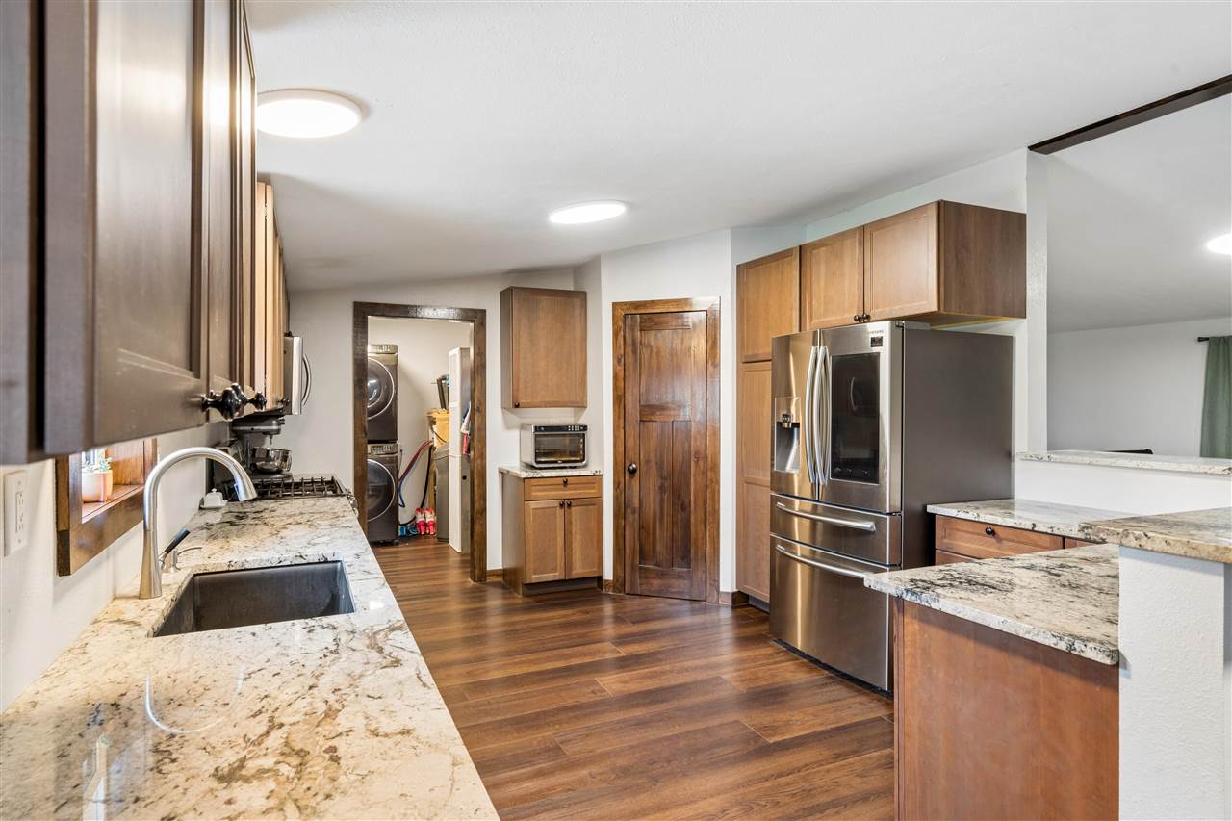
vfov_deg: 61.9
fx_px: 684
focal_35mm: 20
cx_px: 616
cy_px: 410
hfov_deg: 84.0
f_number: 9
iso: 400
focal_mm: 20
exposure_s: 1/2
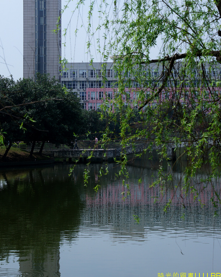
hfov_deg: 13.9
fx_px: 905
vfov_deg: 17.3
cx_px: 108
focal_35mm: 111
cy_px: 91
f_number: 9
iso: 100
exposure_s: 1/320
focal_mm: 55
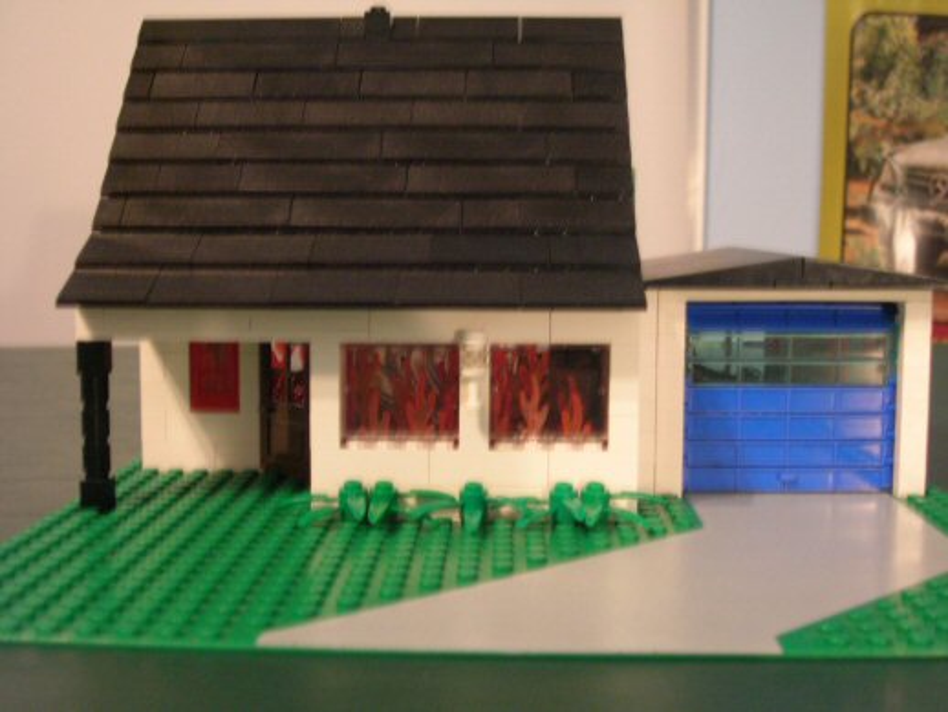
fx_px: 1260
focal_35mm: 46
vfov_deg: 31.5
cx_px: 474
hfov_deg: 41.2
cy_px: 356
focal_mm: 7.7
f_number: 3.2
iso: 200
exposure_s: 1/3.7
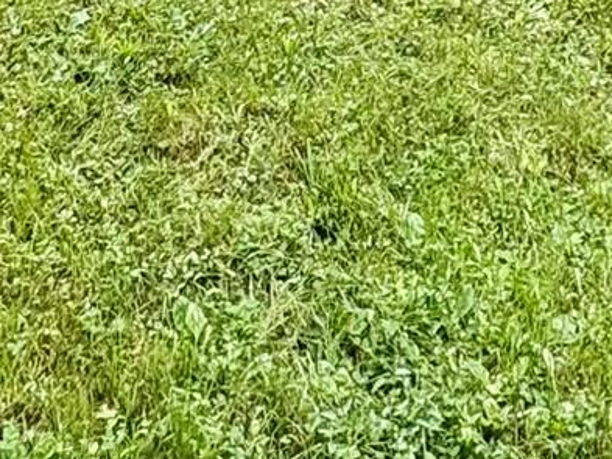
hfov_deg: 26.7
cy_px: -728
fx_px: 1291
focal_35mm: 73
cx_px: 322
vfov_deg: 13.2
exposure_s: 1/492
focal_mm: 2.22
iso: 64
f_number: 2.2
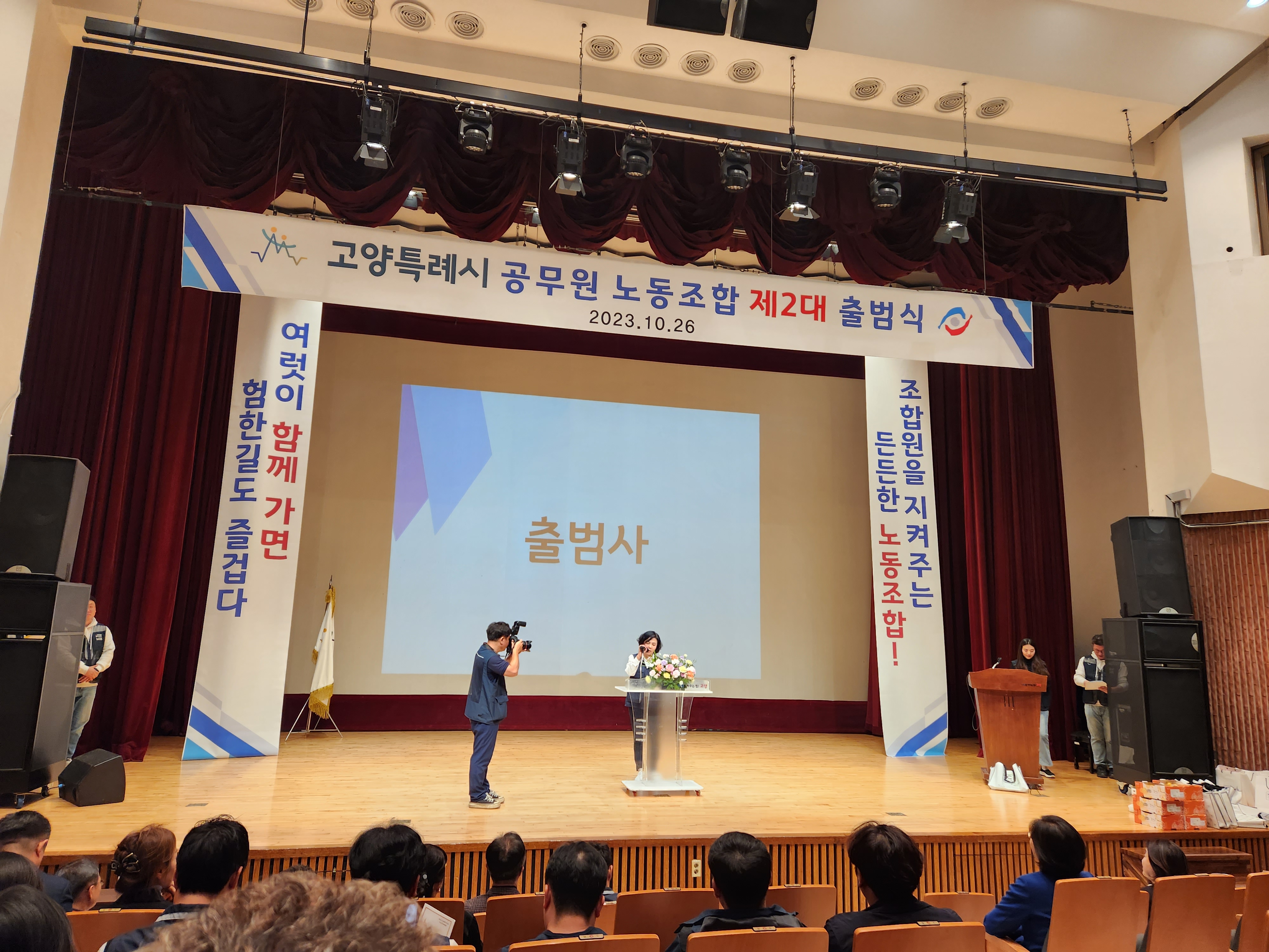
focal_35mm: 23
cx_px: 634
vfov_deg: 58.9
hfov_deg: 73.9
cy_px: 476
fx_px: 843
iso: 160
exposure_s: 1/120
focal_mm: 5.4
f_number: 1.8
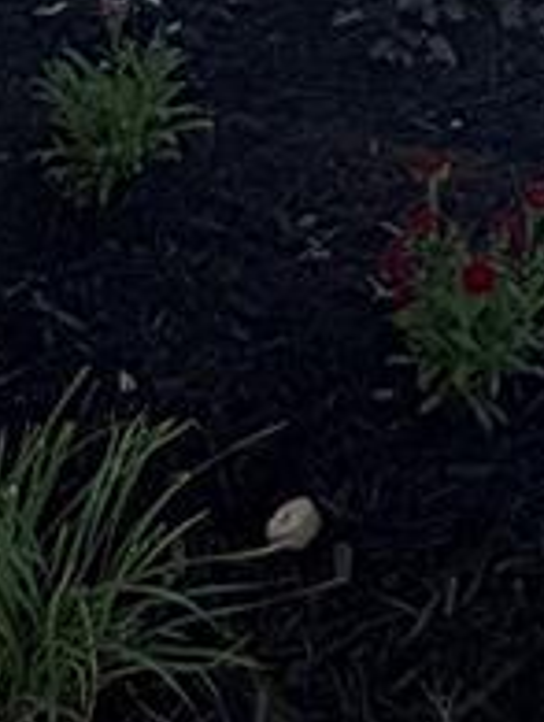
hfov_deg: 13.2
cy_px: -578
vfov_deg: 15.4
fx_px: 2297
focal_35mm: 110
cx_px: 629
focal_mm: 2.22
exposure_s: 1/770
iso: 32
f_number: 2.2
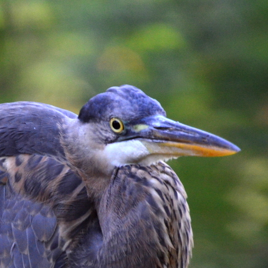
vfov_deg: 1.4
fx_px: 10607
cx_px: 52
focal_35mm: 1211
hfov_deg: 1.4
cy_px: 190
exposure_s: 1/100
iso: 1600
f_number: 6.3
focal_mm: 400
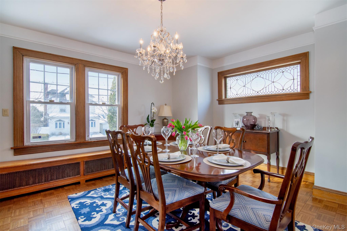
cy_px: 116
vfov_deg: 72.0
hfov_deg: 95.0
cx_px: 174
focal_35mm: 16
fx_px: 159
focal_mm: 11
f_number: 8
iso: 640
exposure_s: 1/40
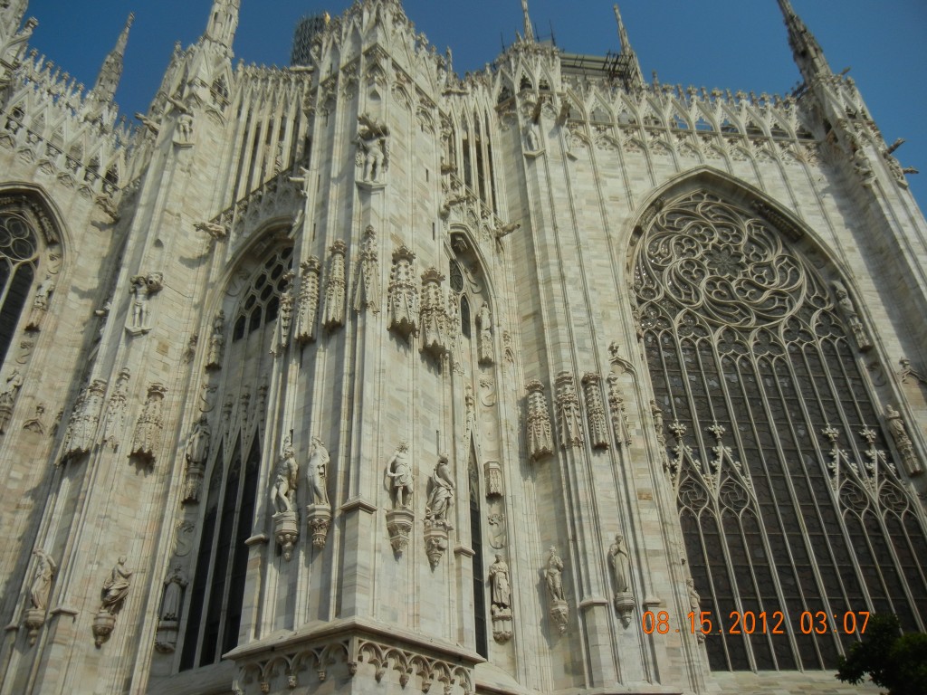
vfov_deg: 46.8
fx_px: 803
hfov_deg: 60.0
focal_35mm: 30
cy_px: 348
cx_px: 464
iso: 160
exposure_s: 1/980
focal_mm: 5.4
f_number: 7
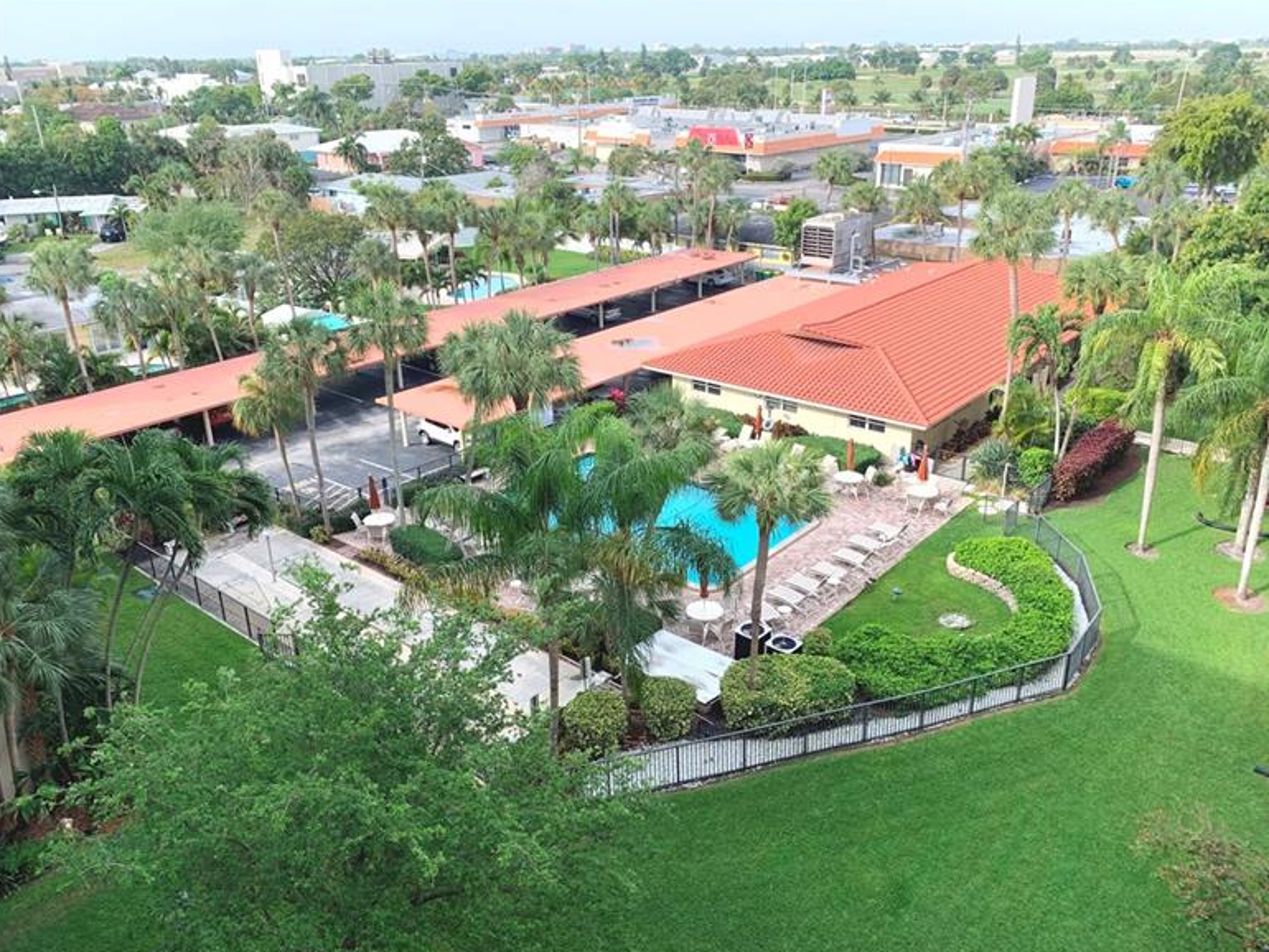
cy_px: 483
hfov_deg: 65.3
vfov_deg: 51.4
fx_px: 990
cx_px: 649
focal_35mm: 27
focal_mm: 4.25
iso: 25
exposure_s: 1/639
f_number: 1.8
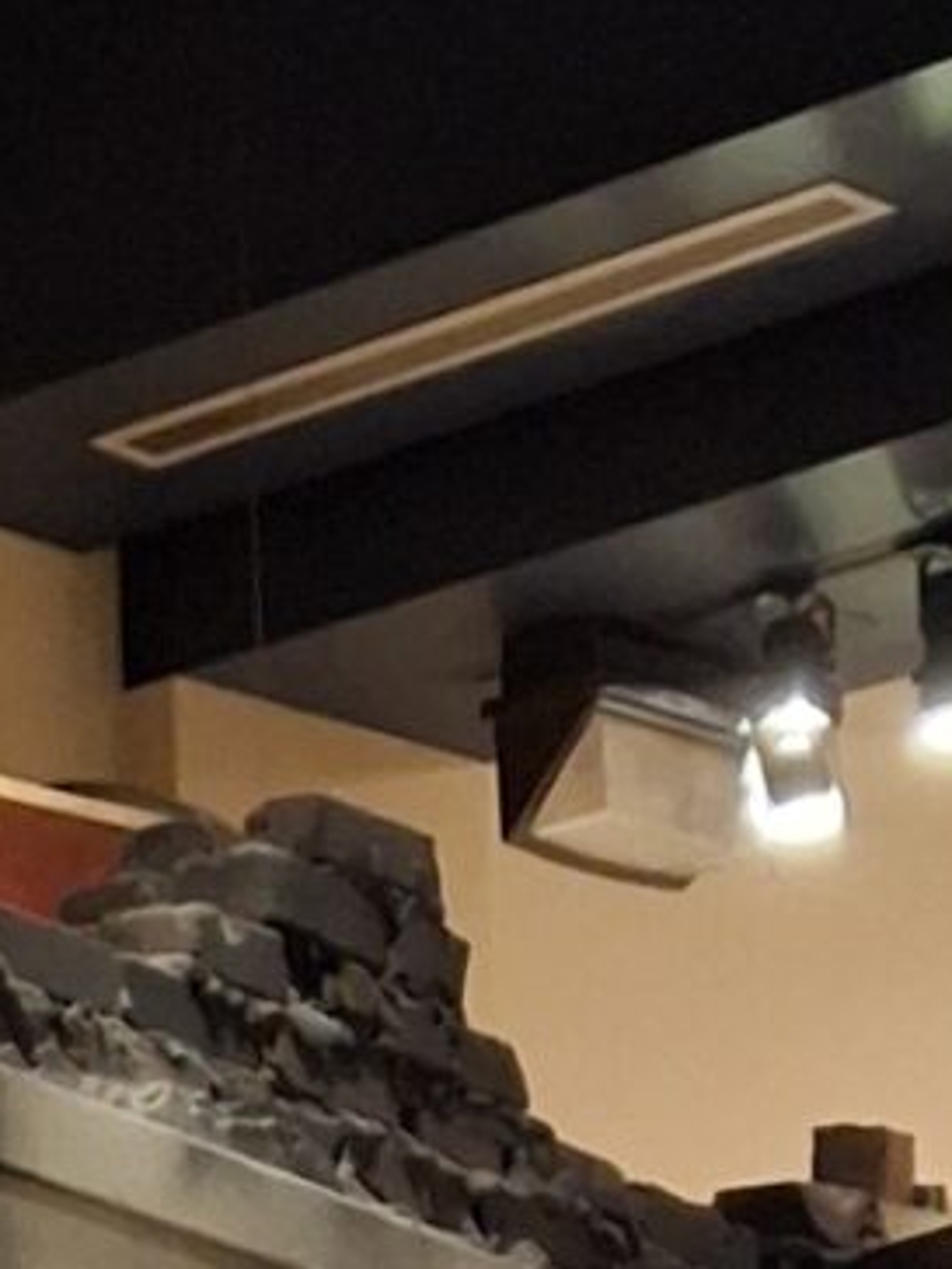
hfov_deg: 8.4
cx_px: 607
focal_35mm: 176
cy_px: 3172
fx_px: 6454
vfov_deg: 9.7
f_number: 1.8
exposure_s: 1/20
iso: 800
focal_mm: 4.69
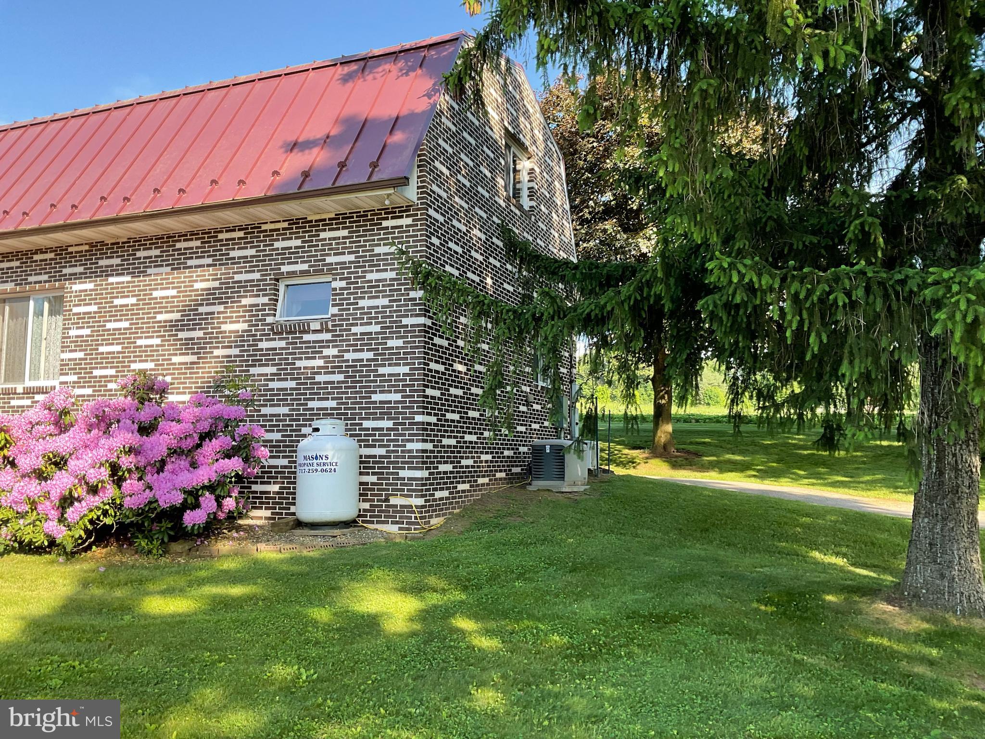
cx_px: 492
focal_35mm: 29
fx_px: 825
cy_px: 370
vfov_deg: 48.2
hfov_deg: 61.7
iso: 16
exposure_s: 1/281
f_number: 1.8
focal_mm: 3
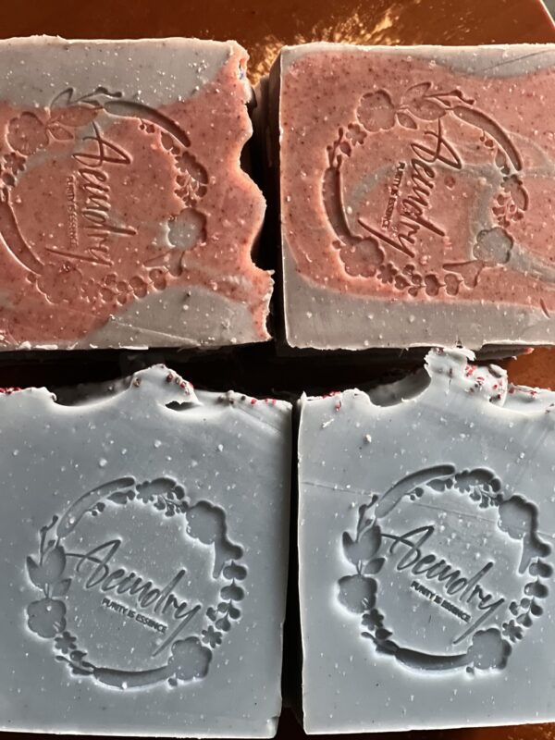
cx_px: 278
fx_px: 1646
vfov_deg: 25.3
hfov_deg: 19.1
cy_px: 370
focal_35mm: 77
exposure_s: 1/24
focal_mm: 9
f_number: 2.8
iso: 500
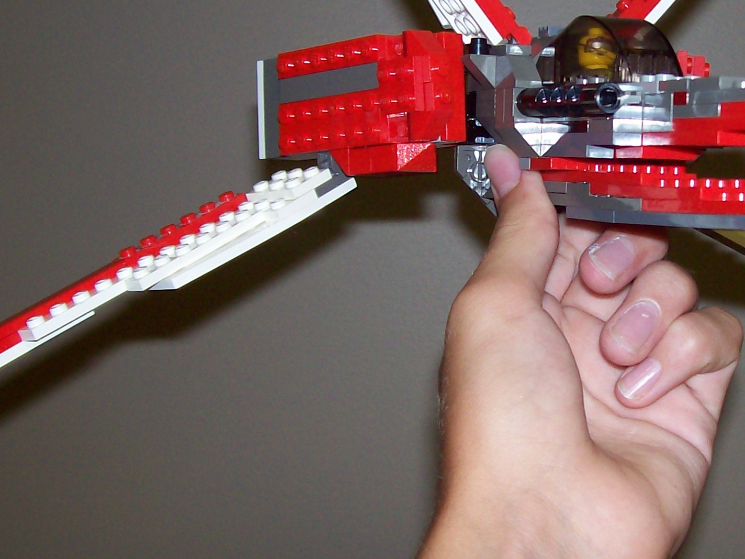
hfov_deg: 26.8
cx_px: 531
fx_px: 1549
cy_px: 208
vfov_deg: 20.4
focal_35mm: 72
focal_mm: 6
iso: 80
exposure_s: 1/64
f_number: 2.7
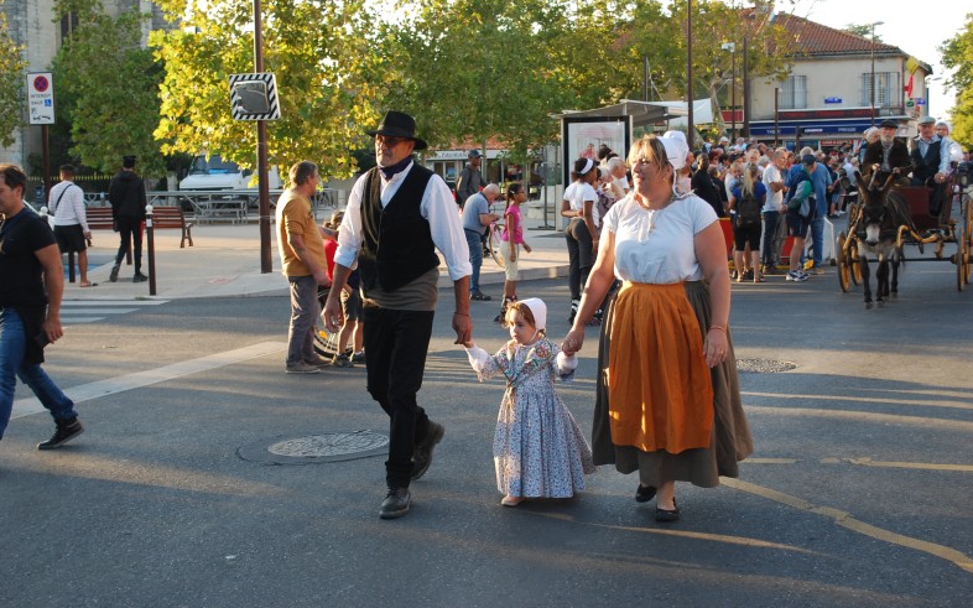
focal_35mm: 53
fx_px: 1405
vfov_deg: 24.4
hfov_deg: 38.2
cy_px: 279
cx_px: 486
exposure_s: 1/125
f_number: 5.6
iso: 200
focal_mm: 34
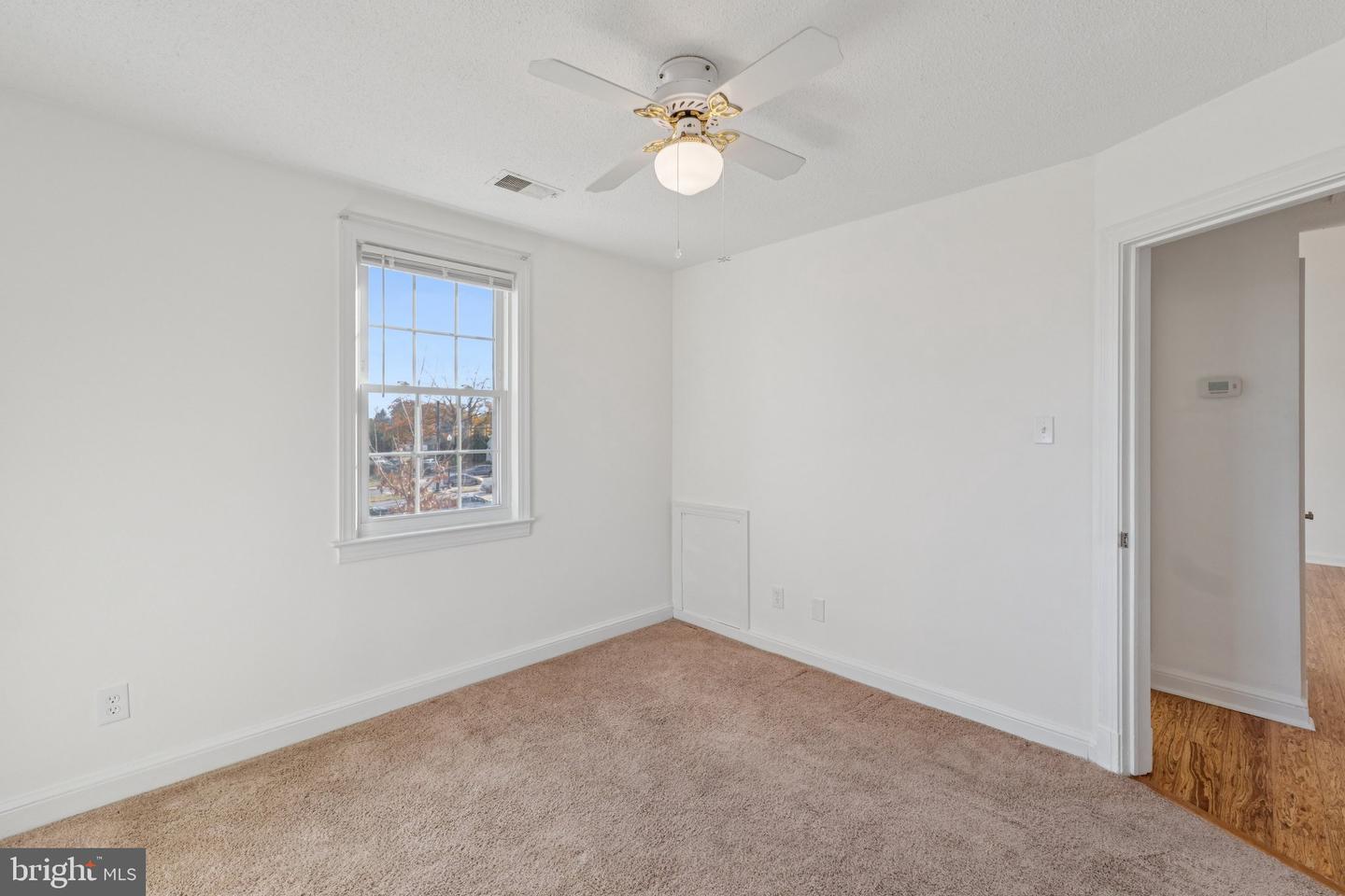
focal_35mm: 15
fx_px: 560
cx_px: 672
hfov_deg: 100.4
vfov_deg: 77.3
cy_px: 448
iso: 250
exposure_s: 1/25
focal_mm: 10
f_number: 9
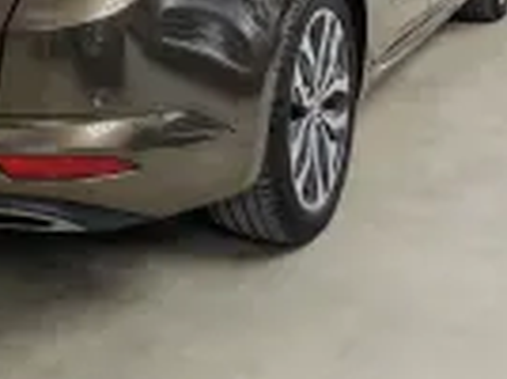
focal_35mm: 70
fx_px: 1023
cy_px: -83
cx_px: 42
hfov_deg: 26.8
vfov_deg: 19.6
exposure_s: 1/100
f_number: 1.6
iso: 160
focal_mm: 5.4
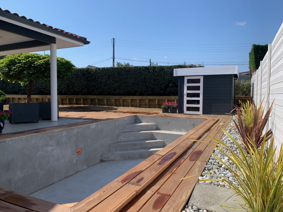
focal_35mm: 26
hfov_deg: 67.3
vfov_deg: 53.1
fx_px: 213
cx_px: 142
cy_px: 106
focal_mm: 4.25
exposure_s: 1/2257
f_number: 1.8
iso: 25
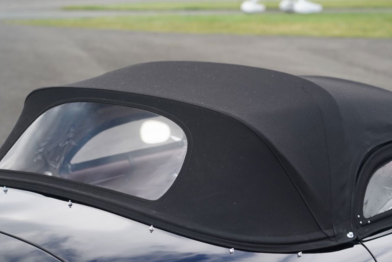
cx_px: 229
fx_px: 1122
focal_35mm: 103
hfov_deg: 19.8
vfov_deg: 13.3
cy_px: 170
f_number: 4
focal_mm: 79
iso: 320
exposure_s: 1/160
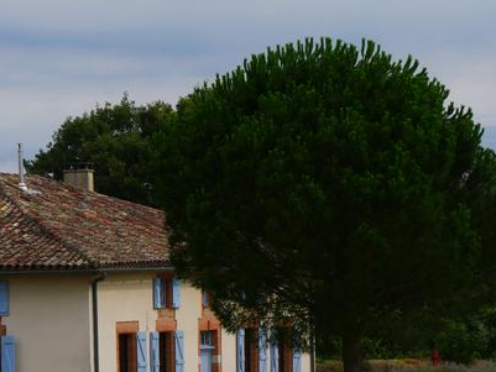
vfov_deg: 5.1
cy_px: 365
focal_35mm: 291
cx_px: 314
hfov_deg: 6.8
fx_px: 4171
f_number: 7.1
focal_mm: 73
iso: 200
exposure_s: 1/500
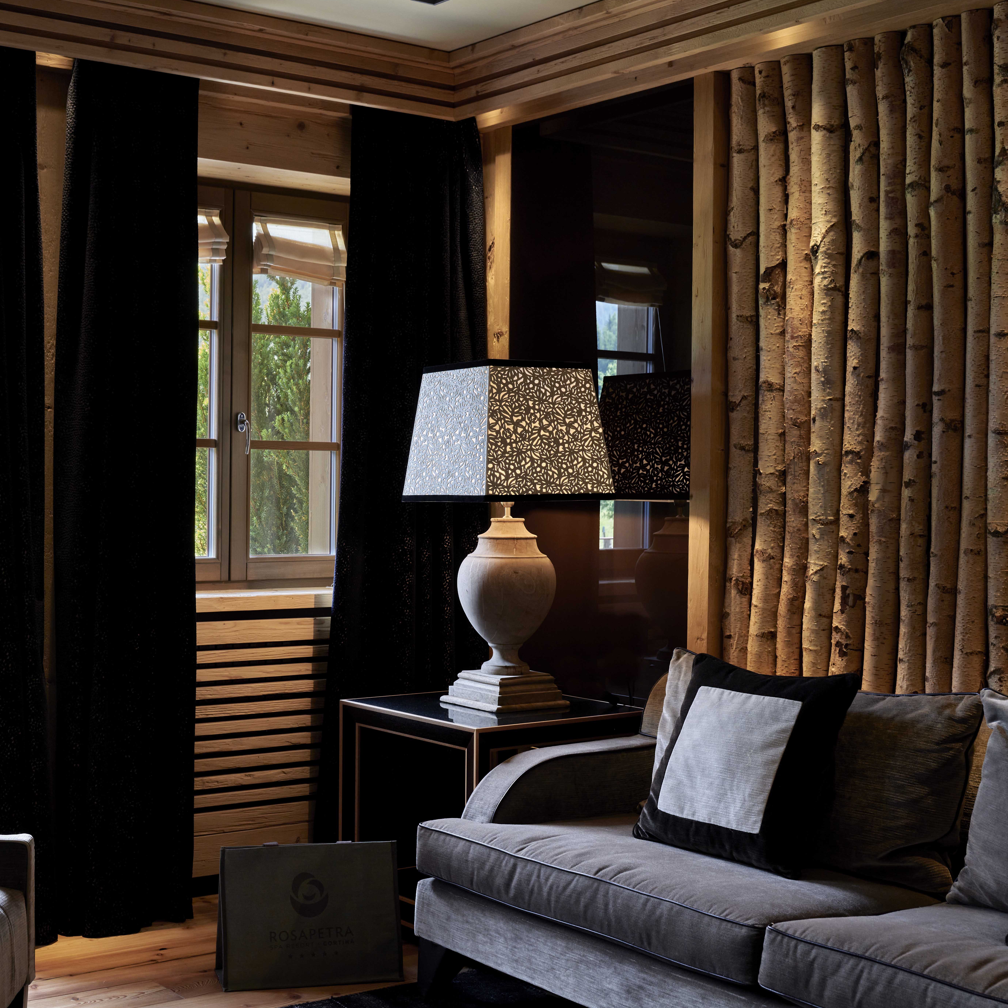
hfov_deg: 34.4
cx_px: 349
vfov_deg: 34.7
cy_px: 502
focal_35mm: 49
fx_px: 1614
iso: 400
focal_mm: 38
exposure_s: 1/50
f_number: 8
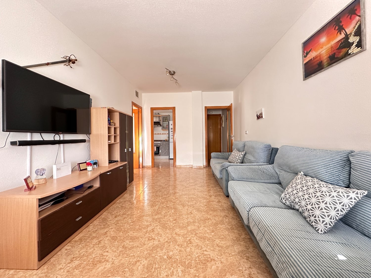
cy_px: 139
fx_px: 150
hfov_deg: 102.1
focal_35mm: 14
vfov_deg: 85.7
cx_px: 186
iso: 400
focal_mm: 2.22
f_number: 2.2
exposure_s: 1/60
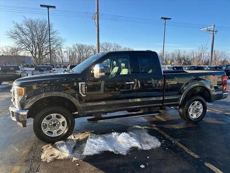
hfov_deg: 71.6
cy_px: 86
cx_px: 115
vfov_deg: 56.8
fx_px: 159
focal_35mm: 24
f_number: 1.78
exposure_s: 1/2252
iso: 80
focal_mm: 6.86
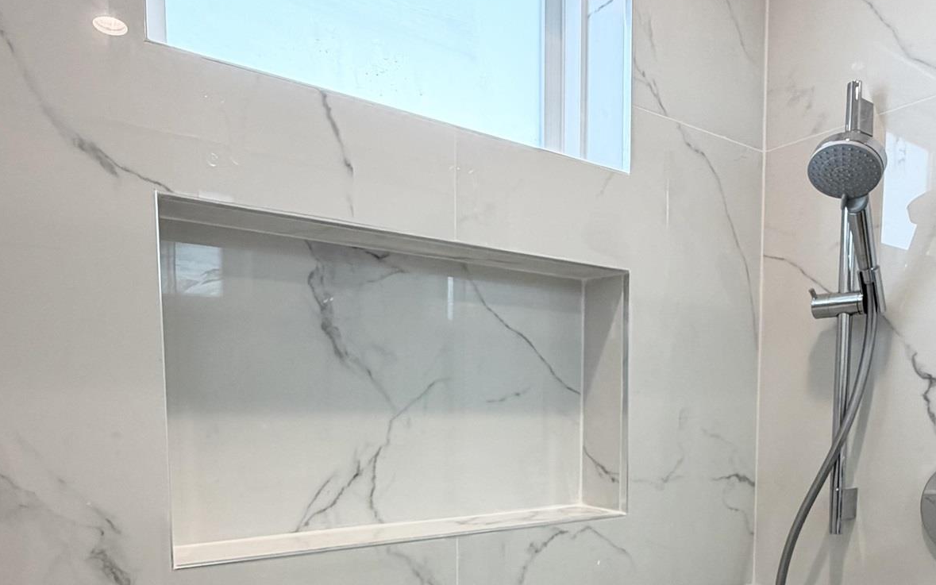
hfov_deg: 64.6
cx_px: 448
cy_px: 483
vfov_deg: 41.0
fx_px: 740
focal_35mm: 29
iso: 125
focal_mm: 2.22
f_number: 2.2
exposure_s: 1/120
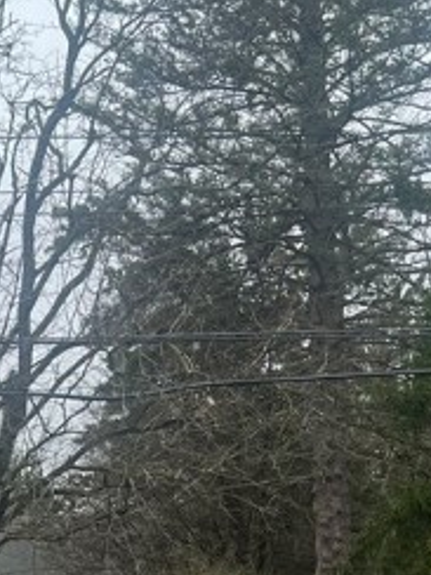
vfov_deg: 22.5
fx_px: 1361
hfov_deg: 17.7
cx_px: 47
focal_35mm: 82
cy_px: 632
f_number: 1.5
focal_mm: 5.7
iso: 50
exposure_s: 1/1280
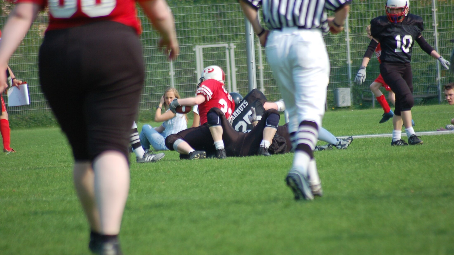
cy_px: 109
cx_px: 227
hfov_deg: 4.6
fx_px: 5670
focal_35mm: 471
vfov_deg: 2.6
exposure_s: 1/1000
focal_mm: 300
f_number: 5.6
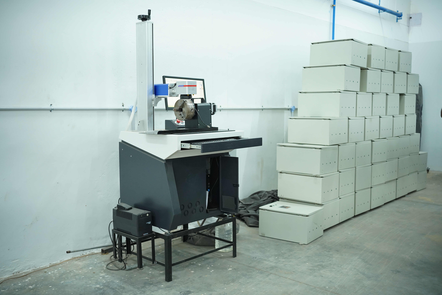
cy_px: 148
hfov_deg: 54.4
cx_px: 221
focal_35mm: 35
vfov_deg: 37.9
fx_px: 430
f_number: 3.5
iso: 2000
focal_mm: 35
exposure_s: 1/125
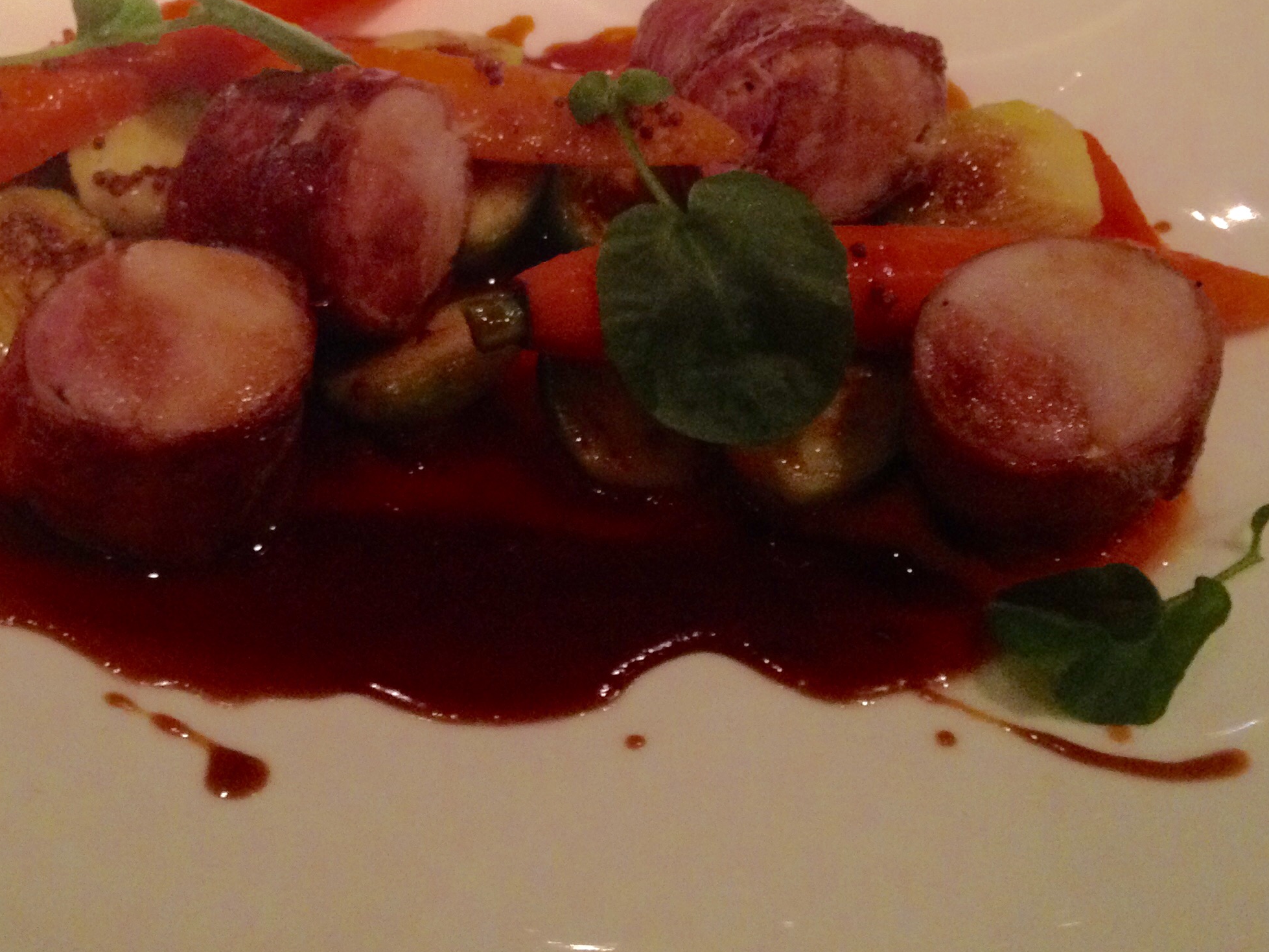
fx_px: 2017
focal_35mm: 55
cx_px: 504
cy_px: 310
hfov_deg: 34.8
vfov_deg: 26.4
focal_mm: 4.12
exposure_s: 1/20
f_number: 2.4
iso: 320
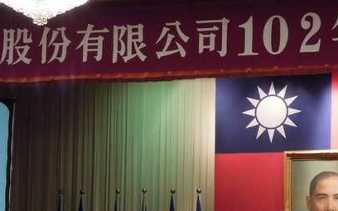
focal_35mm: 156
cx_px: 218
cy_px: 184
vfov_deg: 8.4
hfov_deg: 13.4
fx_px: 1437
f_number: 5.5
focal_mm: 17.9
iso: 400
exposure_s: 1/30
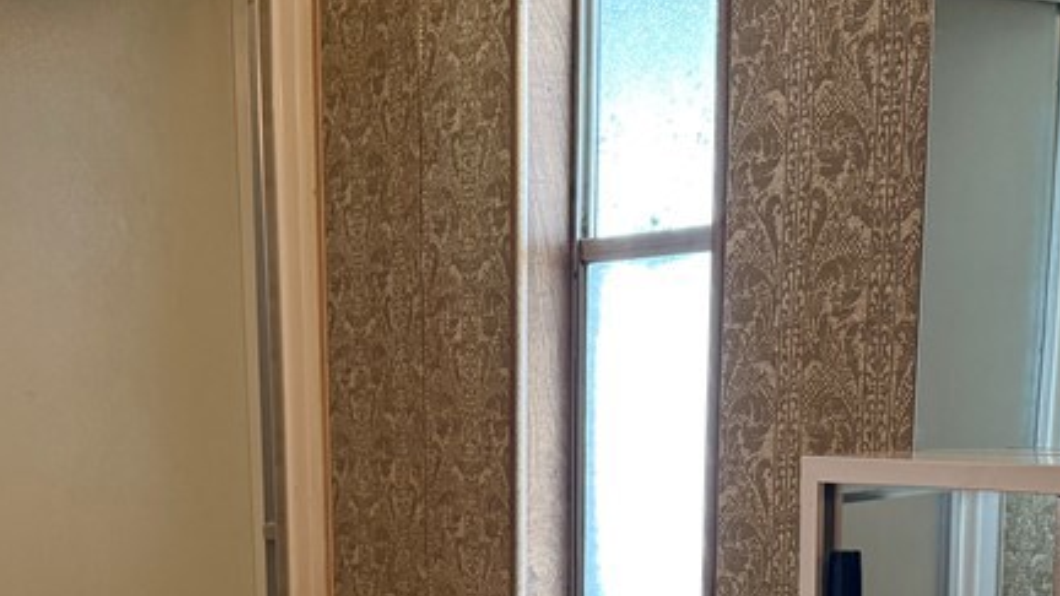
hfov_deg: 33.8
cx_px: 464
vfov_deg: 18.4
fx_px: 1743
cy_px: 721
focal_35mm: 62
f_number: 1.78
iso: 320
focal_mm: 6.76
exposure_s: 1/60
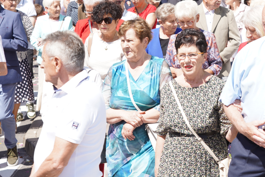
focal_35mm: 128
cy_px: 55
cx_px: 202
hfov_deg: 15.9
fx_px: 942
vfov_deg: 10.7
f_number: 7.1
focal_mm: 78
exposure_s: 1/160
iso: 100
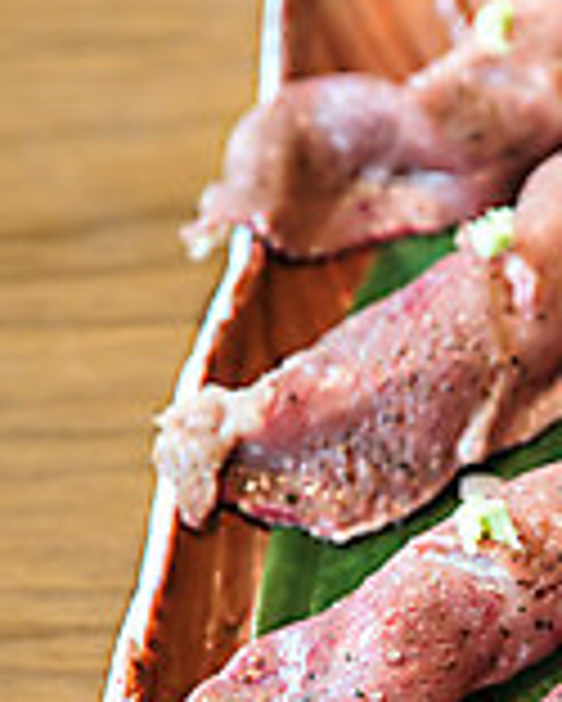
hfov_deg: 9.9
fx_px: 3240
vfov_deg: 12.3
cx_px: 479
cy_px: 608
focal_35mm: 156
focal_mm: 65
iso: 640
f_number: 5
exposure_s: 1/80
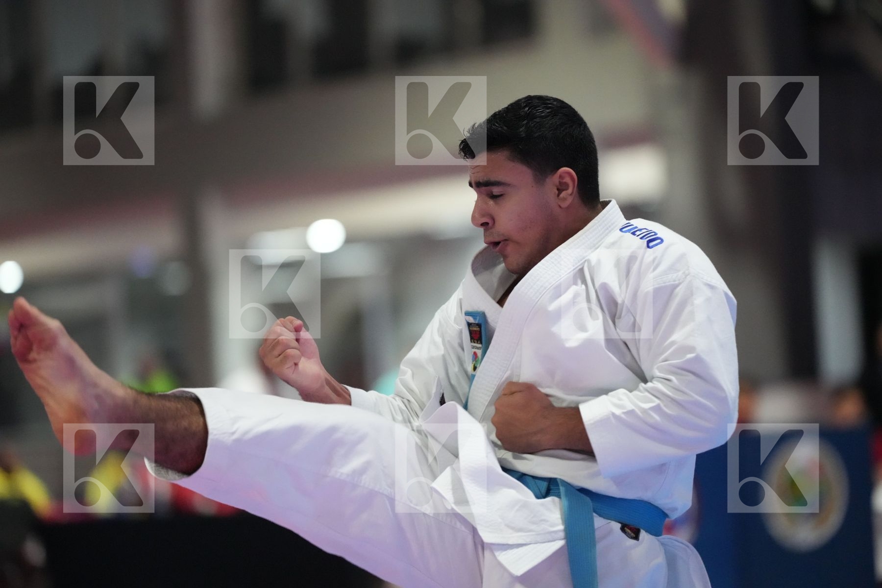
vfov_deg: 6.9
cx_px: 441
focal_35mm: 200
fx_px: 4900
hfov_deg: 10.3
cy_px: 294
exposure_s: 1/500
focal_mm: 200
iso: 10000
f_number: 2.8
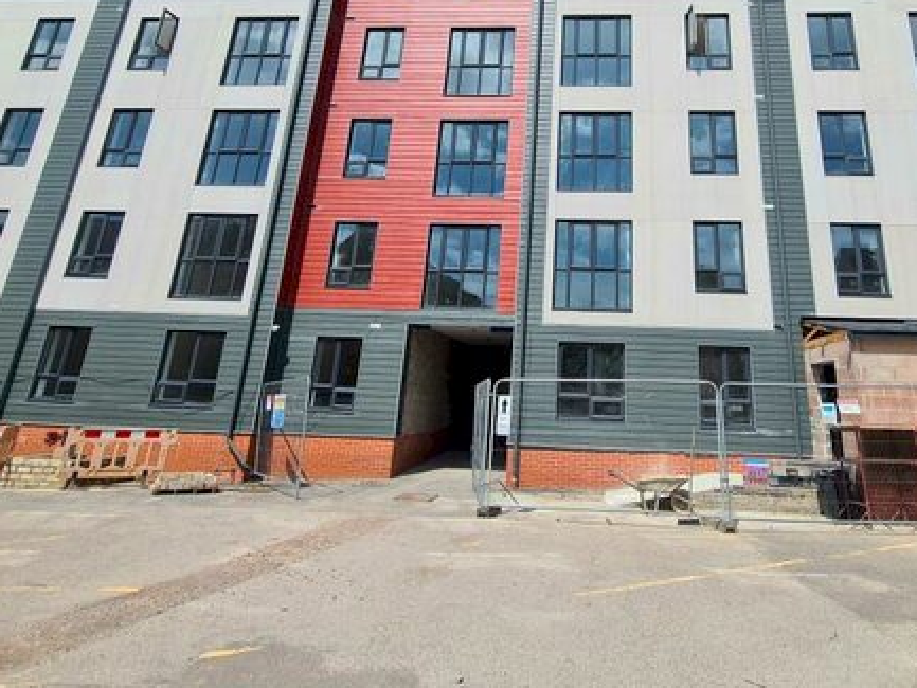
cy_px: 194
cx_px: 551
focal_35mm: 21
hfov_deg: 78.1
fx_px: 556
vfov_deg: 60.8
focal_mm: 2.2
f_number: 2.2
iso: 50
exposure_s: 1/1980
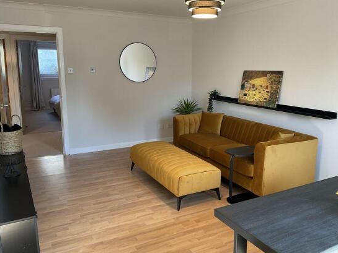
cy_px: 121
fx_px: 303
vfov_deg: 45.4
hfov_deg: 58.3
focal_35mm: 31
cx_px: 180
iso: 50
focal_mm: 3
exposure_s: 1/50
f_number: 1.8
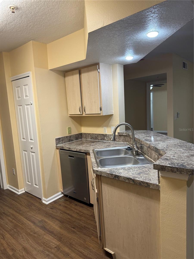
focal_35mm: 24
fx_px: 179
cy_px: 130
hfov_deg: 56.8
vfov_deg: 71.6
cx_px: 97
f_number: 1.78
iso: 125
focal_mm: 6.76
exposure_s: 1/60
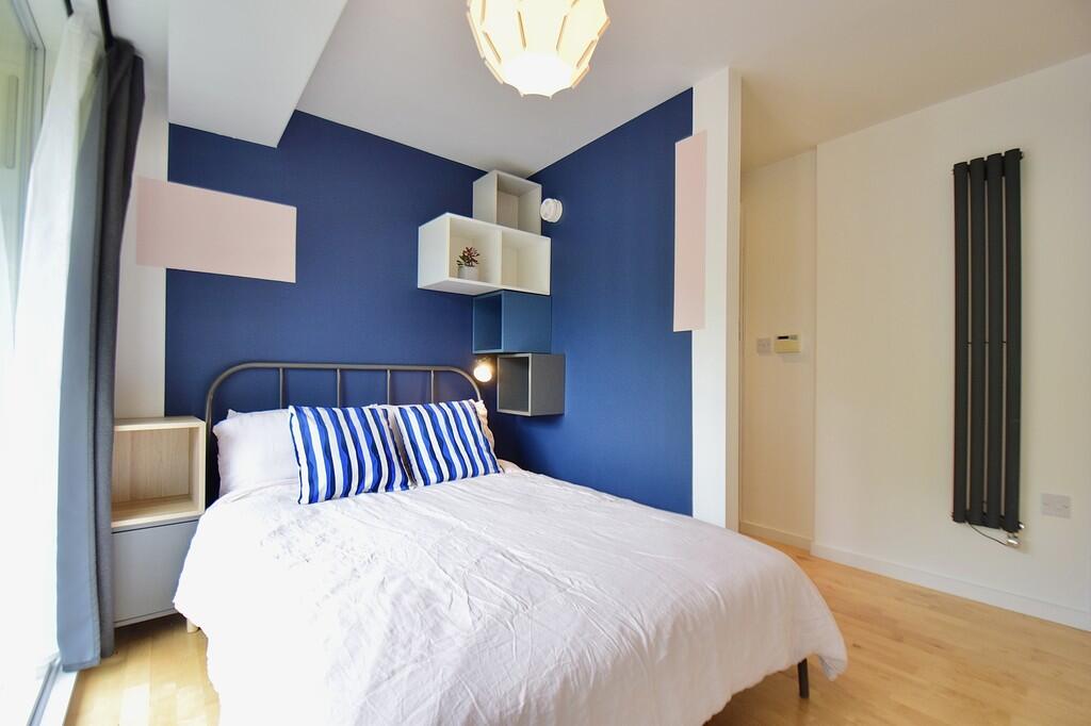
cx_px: 546
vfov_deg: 77.3
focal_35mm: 15
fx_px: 454
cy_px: 363
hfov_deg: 100.4
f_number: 3.5
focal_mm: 10
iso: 800
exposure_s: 1/100
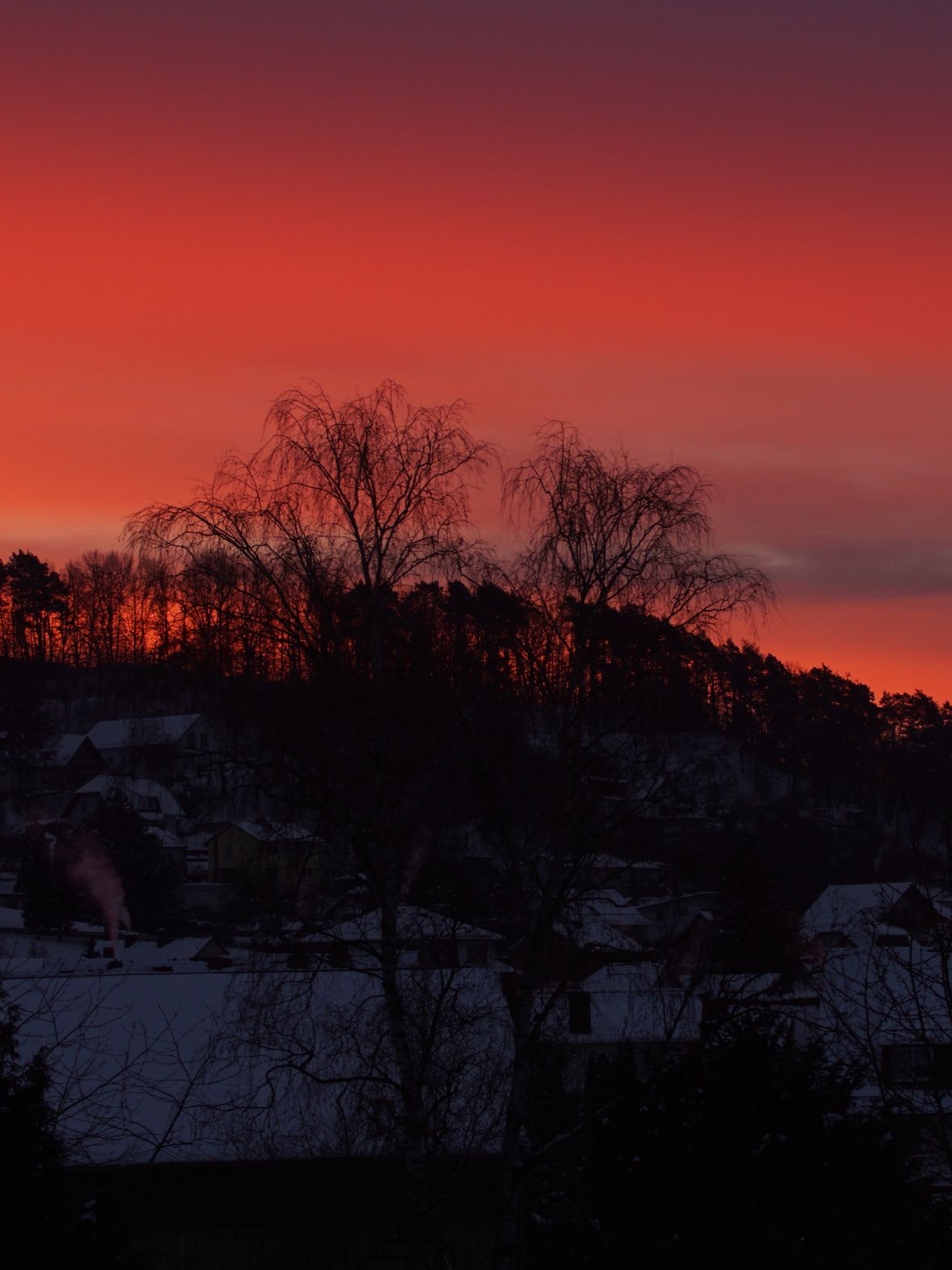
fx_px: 3997
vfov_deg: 18.0
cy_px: 631
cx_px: 592
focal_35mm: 109
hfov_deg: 13.6
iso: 200
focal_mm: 50
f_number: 5.6
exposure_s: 1/40
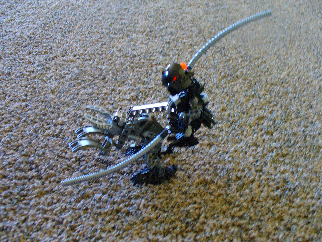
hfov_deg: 44.8
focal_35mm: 42
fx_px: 391
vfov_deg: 34.3
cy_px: 121
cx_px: 161
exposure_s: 1/10
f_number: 2.9
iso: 200
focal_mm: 7
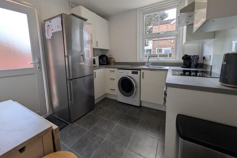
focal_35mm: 13
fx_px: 86
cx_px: 120
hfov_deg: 108.3
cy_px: 67
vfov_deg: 84.8
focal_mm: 2.02
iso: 84
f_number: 1.7
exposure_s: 1/251
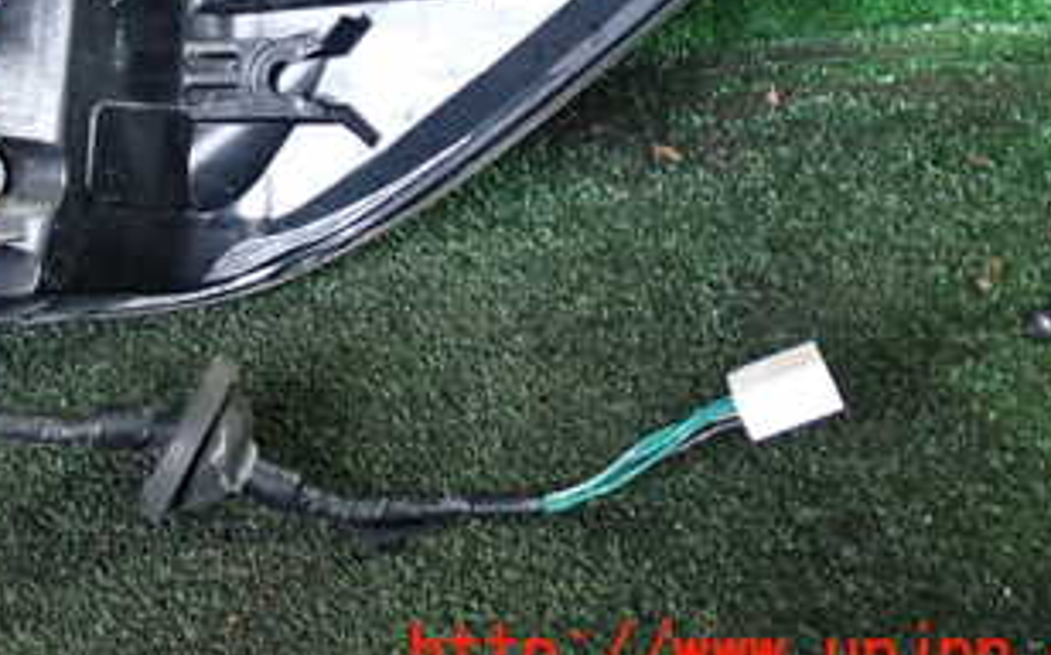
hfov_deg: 31.8
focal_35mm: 62
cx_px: 157
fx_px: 1775
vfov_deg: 20.0
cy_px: -68
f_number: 2.3
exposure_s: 1/30
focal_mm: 5.4
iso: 800
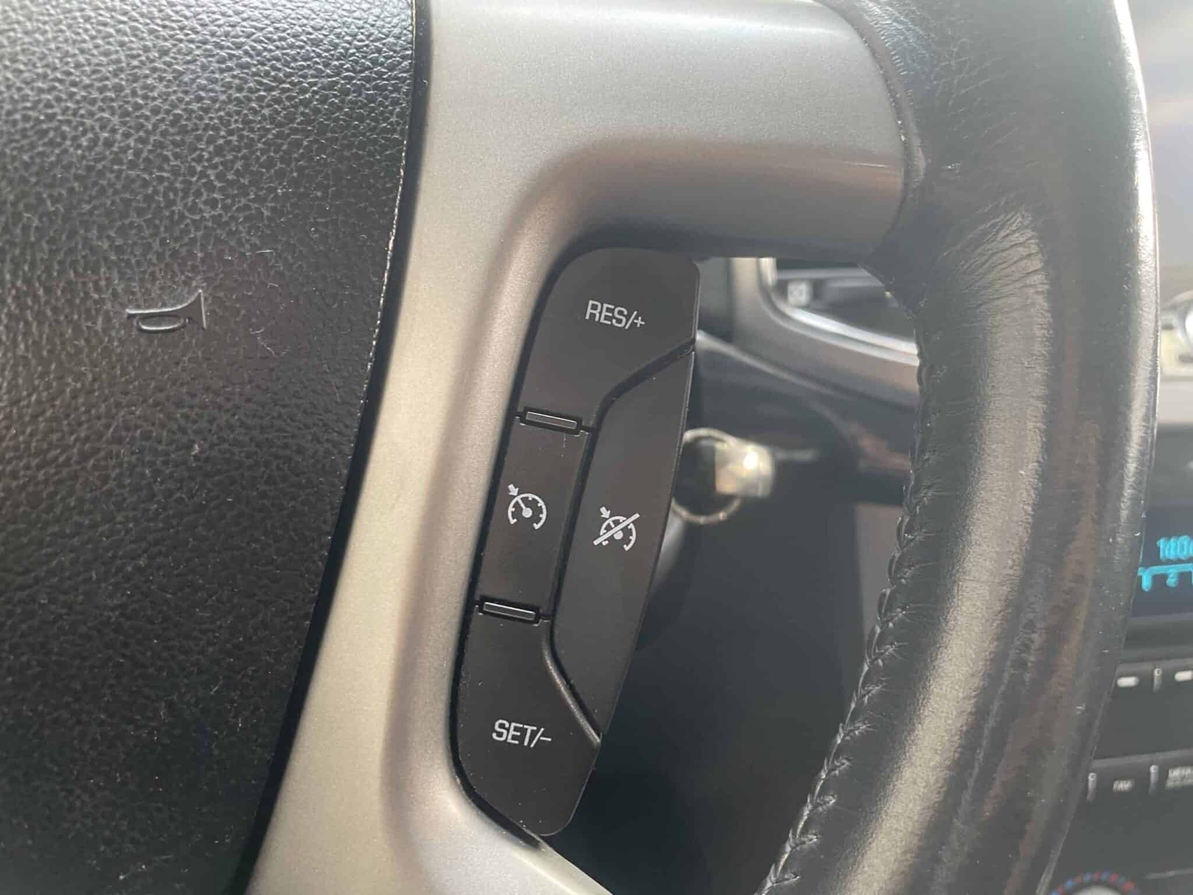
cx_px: 596
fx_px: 896
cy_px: 448
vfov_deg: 53.1
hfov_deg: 67.3
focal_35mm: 26
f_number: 1.6
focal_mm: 4.2
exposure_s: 1/99
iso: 125
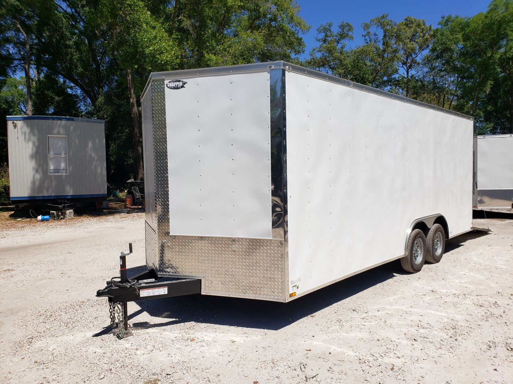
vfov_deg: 53.1
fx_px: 385
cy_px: 192
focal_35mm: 26
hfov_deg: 67.3
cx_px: 256
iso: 50
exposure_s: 1/2510
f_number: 2.4
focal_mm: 4.3
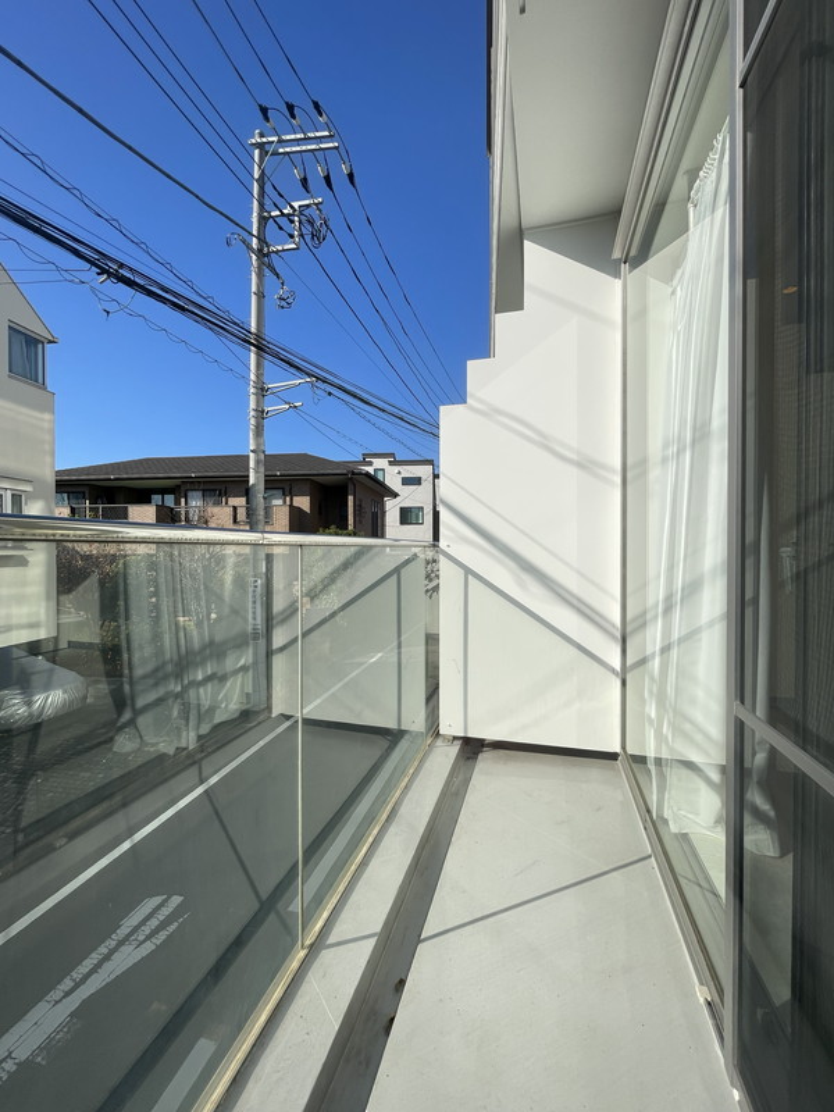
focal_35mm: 14
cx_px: 417
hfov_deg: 85.7
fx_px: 450
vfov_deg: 102.1
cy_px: 556
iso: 32
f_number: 2.4
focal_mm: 1.55
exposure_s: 1/940
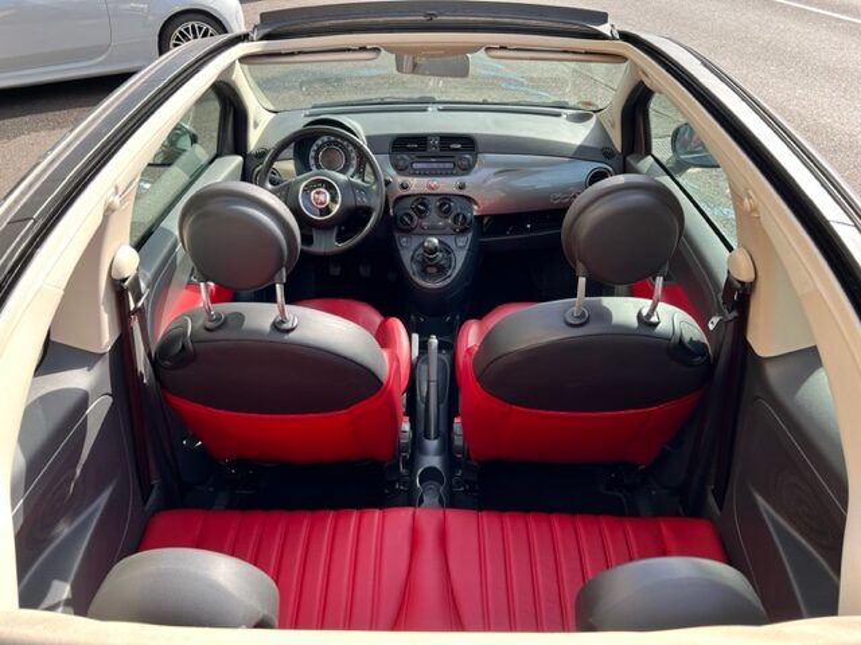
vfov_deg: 53.1
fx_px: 647
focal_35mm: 26
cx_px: 430
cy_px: 322
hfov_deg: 67.3
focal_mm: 5.7
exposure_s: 1/572
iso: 50
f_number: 1.5
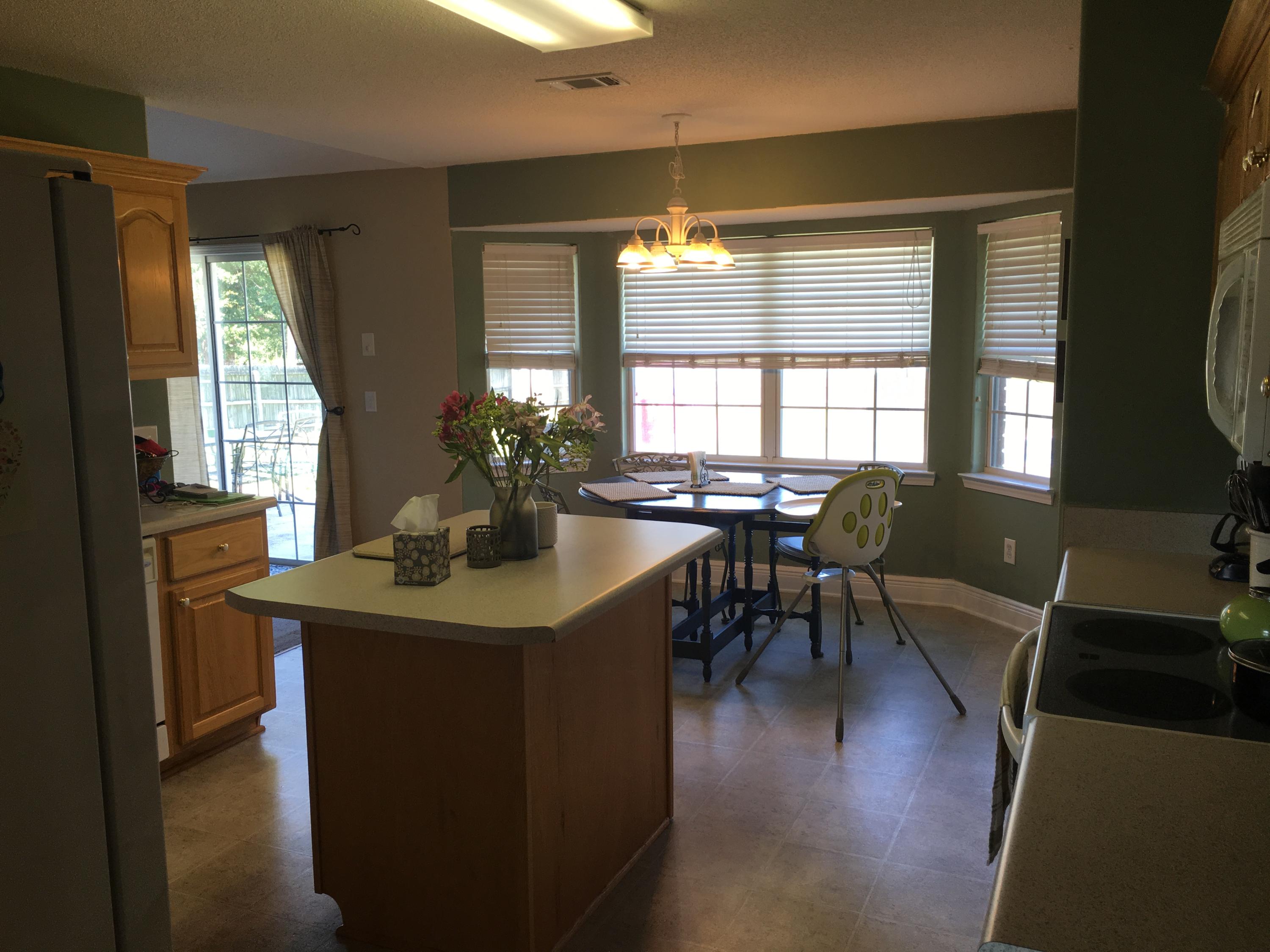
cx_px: 635
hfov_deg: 61.7
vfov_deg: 48.2
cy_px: 476
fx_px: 1064
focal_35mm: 29
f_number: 2.2
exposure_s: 1/40
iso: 32
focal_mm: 4.15
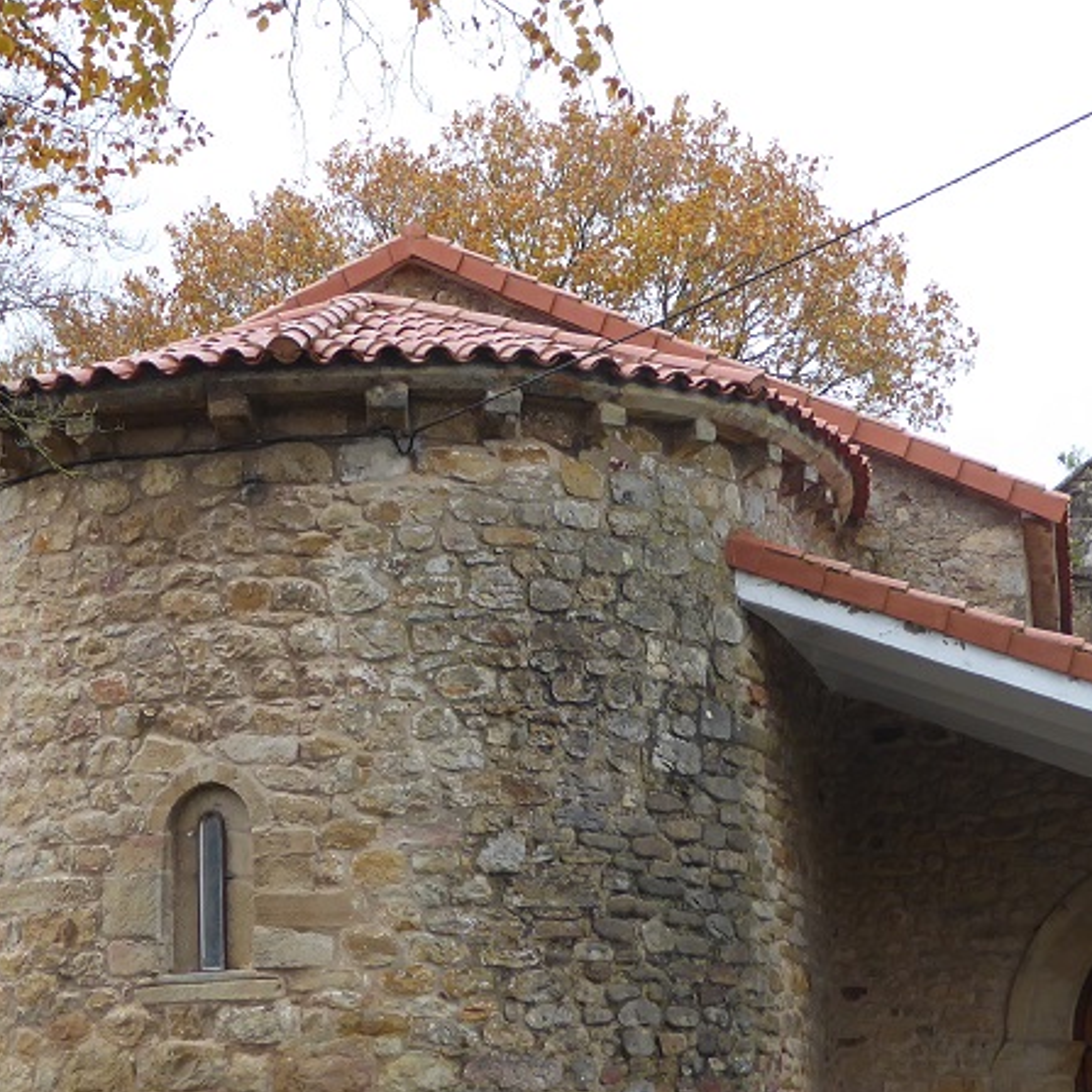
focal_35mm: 83
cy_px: 694
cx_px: 496
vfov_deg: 20.8
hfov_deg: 20.9
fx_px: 2962
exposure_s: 1/60
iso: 100
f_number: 3.8
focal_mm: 7.2
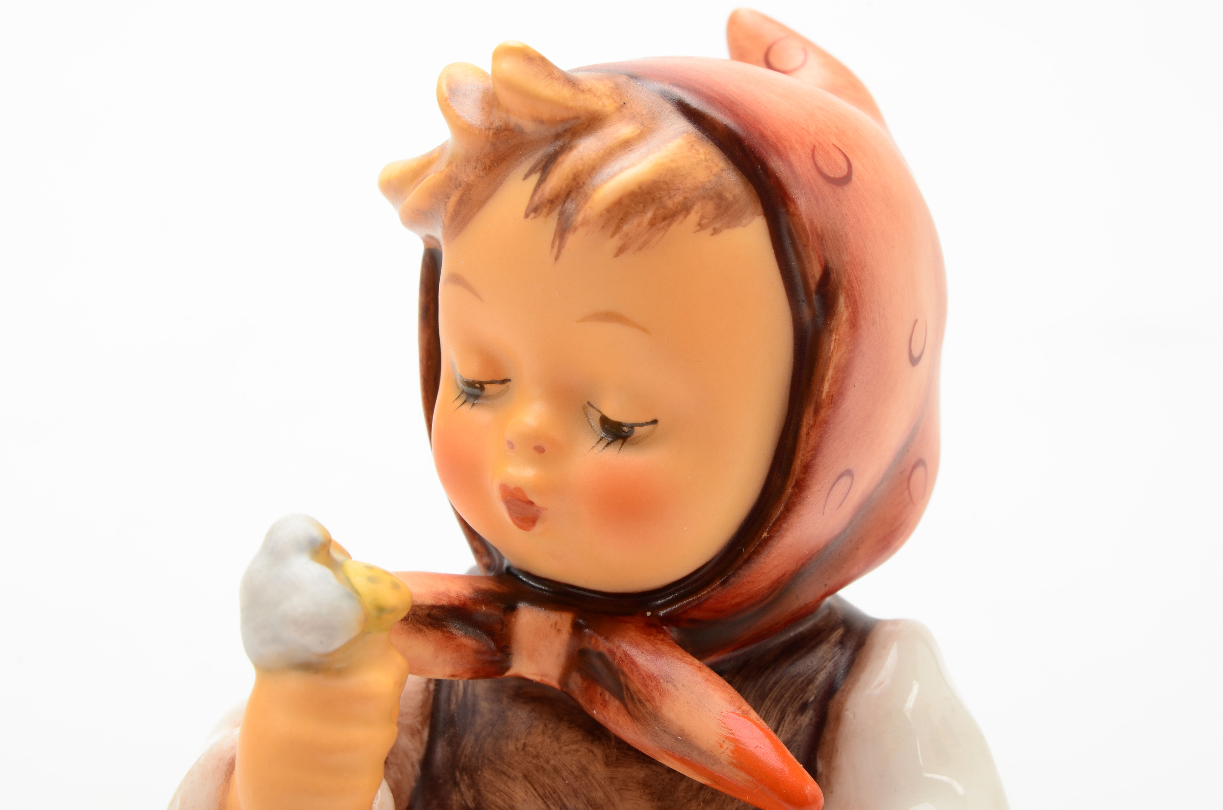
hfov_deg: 24.7
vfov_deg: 16.5
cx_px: 612
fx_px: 2797
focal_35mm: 82
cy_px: 405
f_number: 20
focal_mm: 55
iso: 100
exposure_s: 1/160
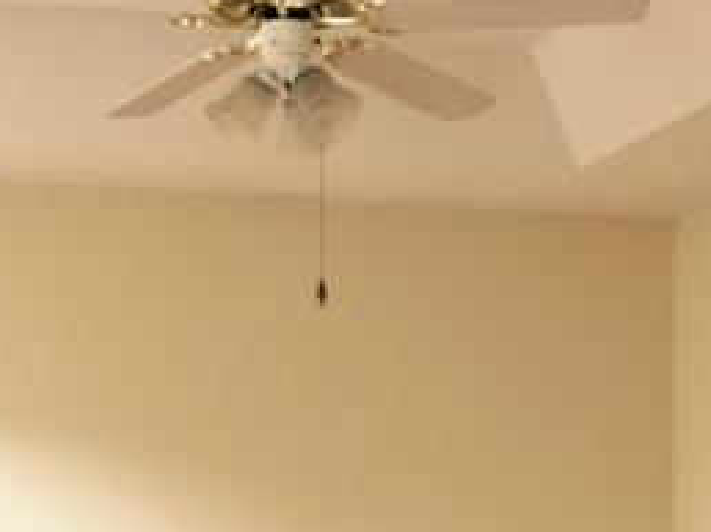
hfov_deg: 27.1
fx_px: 1477
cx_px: 364
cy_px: 496
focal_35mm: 72
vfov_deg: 19.9
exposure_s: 1/30
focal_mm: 4.15
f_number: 2.2
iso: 64
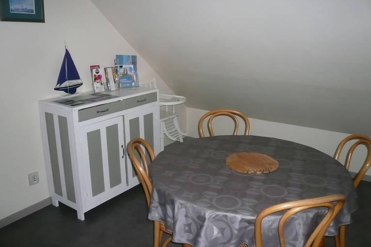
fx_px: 309
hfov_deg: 61.9
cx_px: 184
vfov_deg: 43.6
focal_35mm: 30
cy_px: 126
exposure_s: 1/30
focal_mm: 4.6
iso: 200
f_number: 2.8
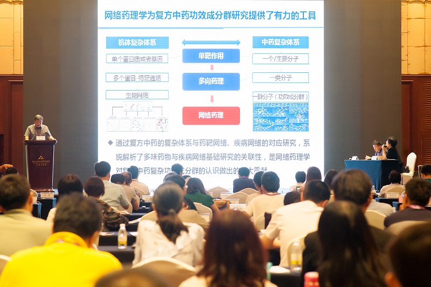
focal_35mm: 85
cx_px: 216
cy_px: 144
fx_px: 1017
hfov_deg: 23.9
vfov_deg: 16.0
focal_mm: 85
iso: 1000
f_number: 4.5
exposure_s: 1/100
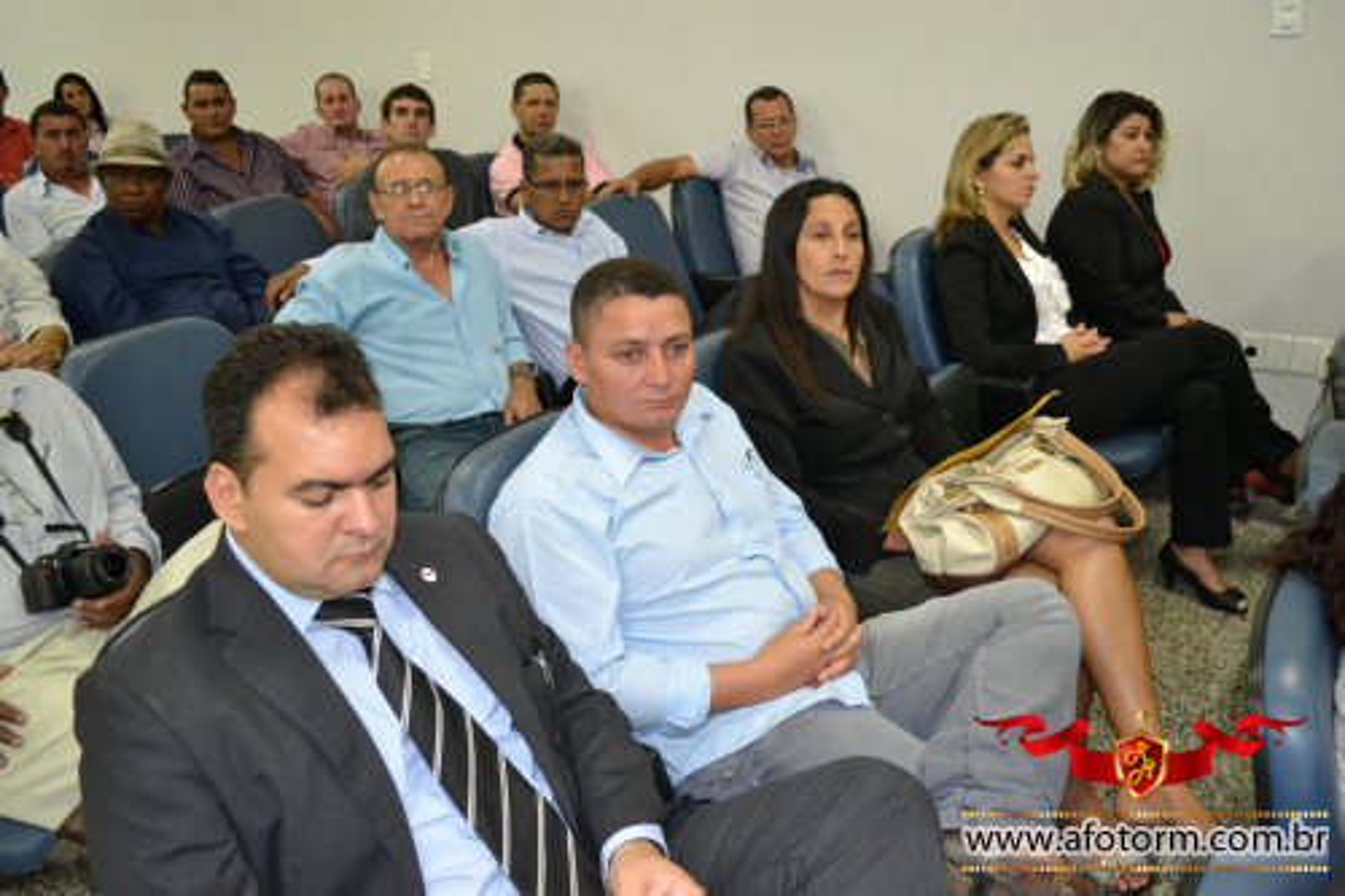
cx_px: 672
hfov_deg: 61.9
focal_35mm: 30
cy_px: 448
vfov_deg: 43.6
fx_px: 1120
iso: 1600
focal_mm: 20
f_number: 3.8
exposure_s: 1/60
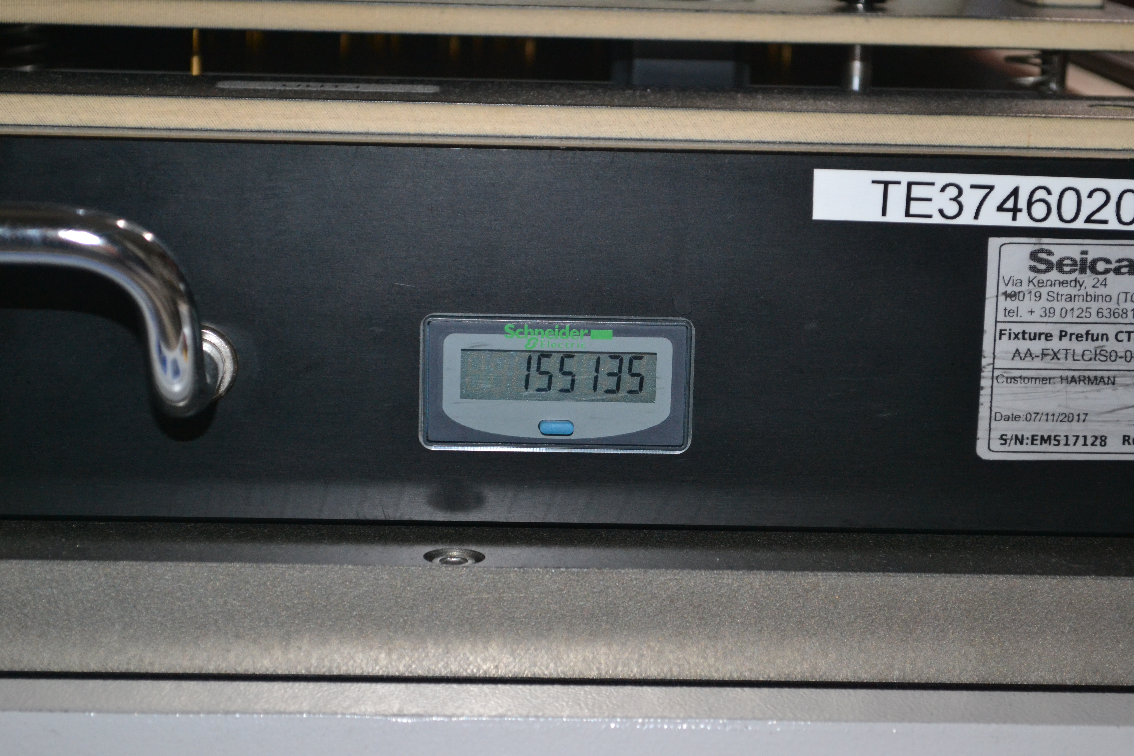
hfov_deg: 24.6
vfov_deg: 16.6
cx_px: 567
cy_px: 378
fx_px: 2599
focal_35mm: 82
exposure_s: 1/60
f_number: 5.6
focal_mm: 55
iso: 1400
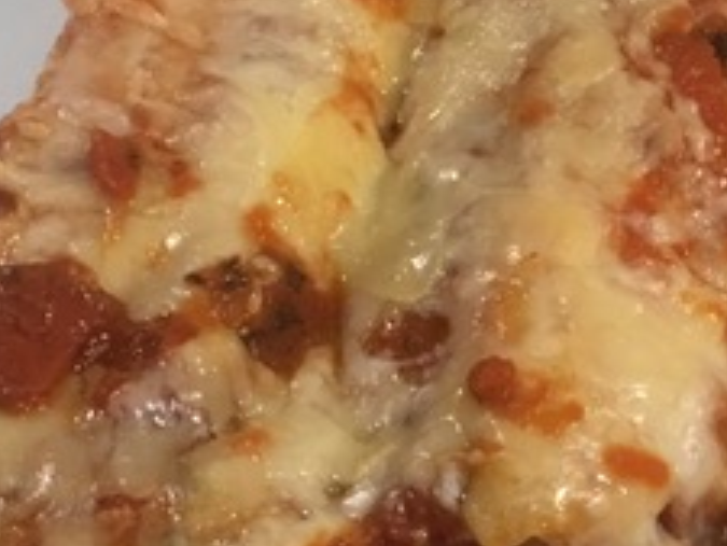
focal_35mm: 88
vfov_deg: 16.7
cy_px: 446
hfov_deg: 22.1
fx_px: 1849
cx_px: 507
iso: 125
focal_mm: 3.3
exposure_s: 1/30
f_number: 2.4
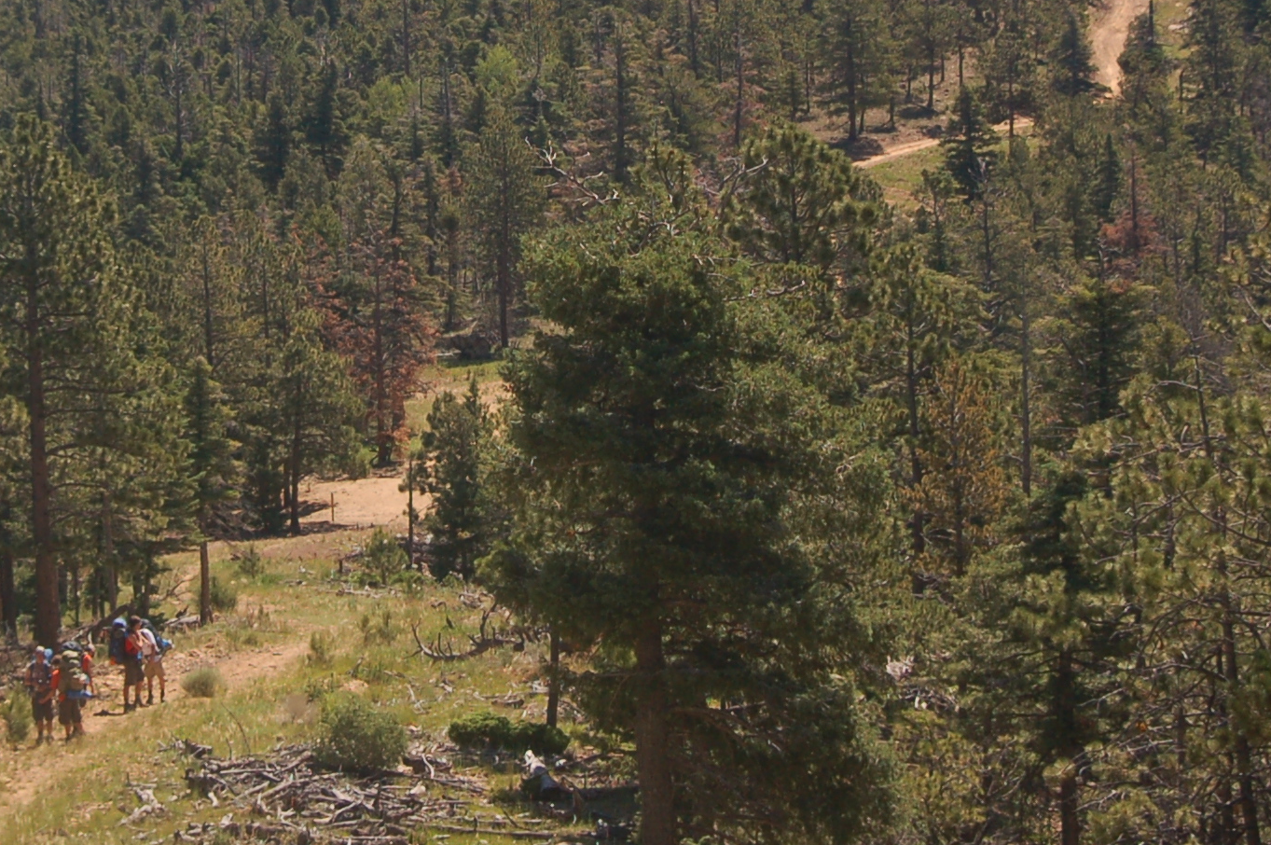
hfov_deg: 14.8
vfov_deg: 9.8
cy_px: 53
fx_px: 4903
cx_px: 534
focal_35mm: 139
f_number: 5.6
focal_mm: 42
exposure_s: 1/500
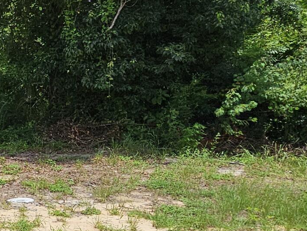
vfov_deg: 26.6
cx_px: -199
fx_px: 488
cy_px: 126
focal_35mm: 55
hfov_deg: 23.8
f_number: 2.2
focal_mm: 2.2
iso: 50
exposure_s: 1/3255
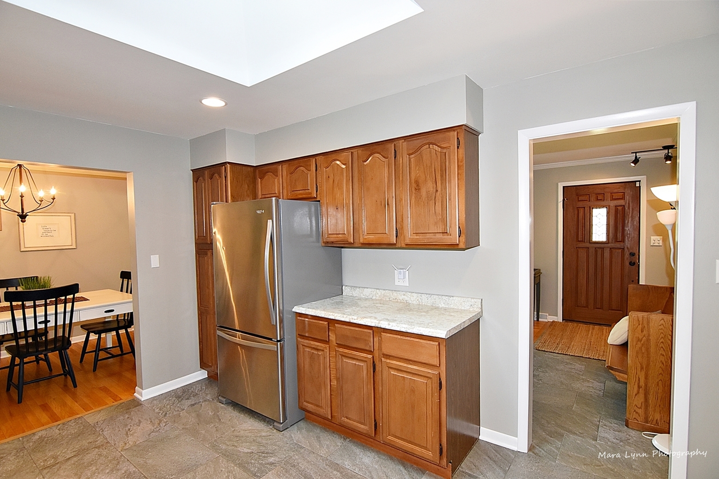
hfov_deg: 95.0
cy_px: 240
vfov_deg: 72.1
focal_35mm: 16
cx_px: 360
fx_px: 330
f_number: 4.8
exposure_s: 1/90
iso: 800
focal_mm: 11
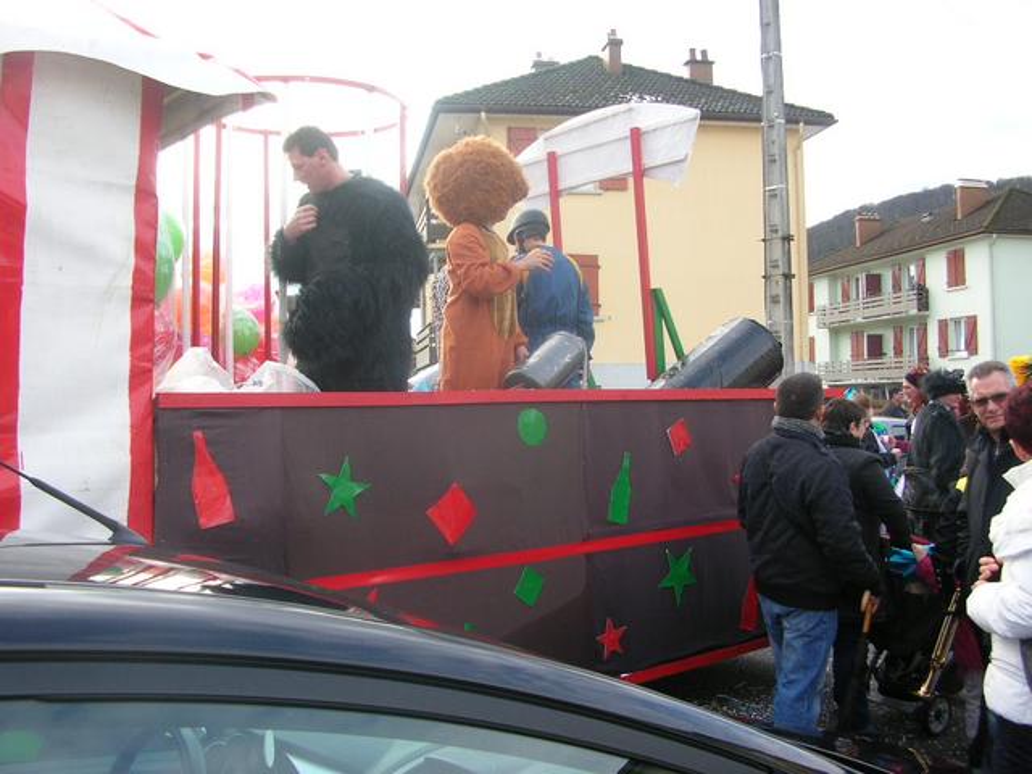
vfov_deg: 40.7
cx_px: 516
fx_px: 1043
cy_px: 387
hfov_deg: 52.6
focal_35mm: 35
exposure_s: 1/246
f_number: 2.8
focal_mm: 5.8
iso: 50
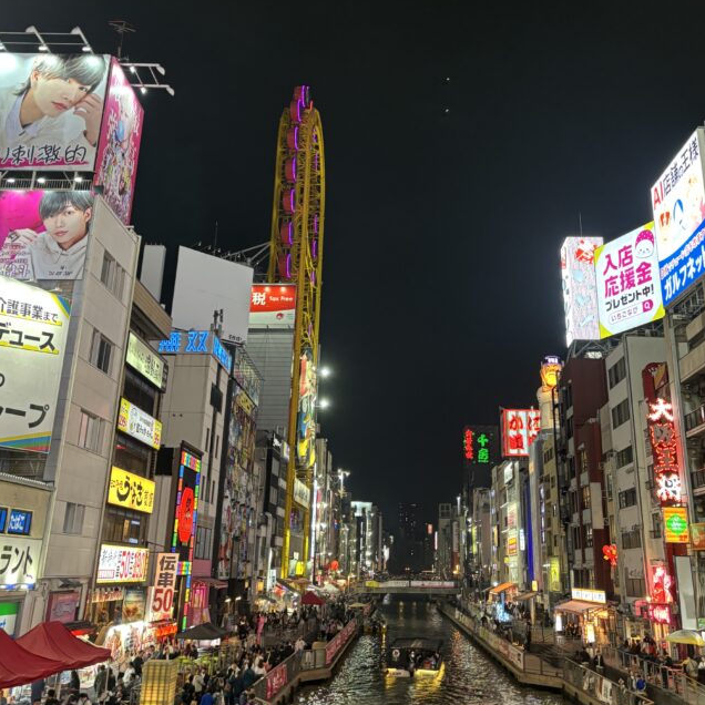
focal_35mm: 37
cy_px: 236
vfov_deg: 44.3
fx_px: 853
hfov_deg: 44.9
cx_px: 388
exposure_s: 1/60
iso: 250
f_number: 1.6
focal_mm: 5.96
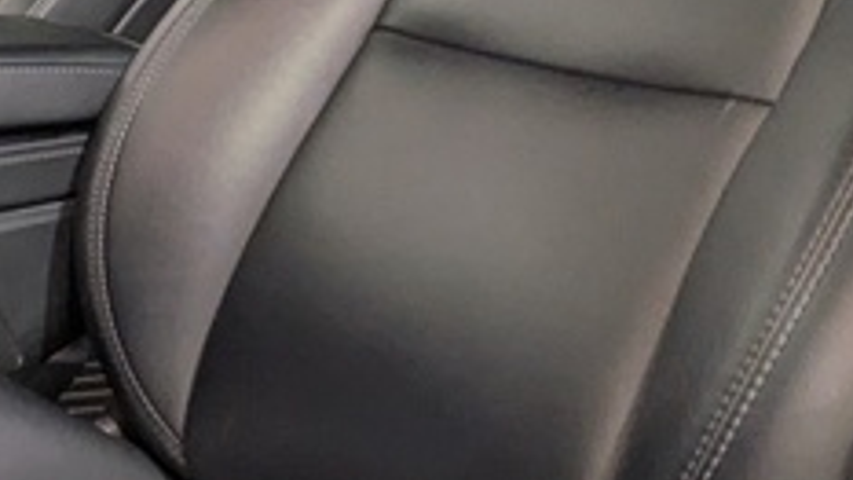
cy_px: 66
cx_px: -355
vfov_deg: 17.8
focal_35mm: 67
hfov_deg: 25.4
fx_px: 1515
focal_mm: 1.83
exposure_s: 1/30
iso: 78
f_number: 2.2
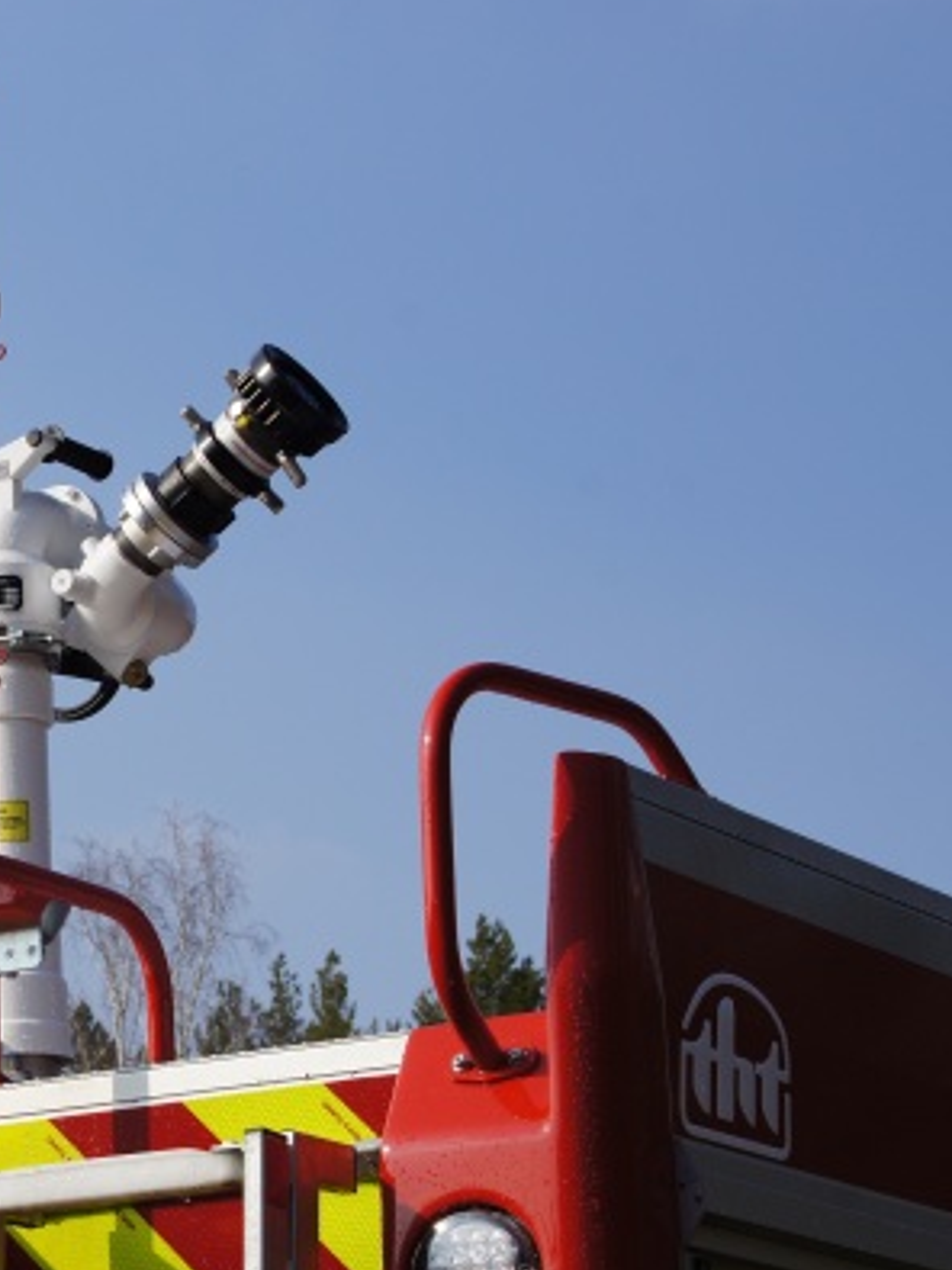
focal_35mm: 124
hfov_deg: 11.8
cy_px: 675
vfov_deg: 15.9
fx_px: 4549
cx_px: -116
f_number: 13
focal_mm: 50
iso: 100
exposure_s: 1/200
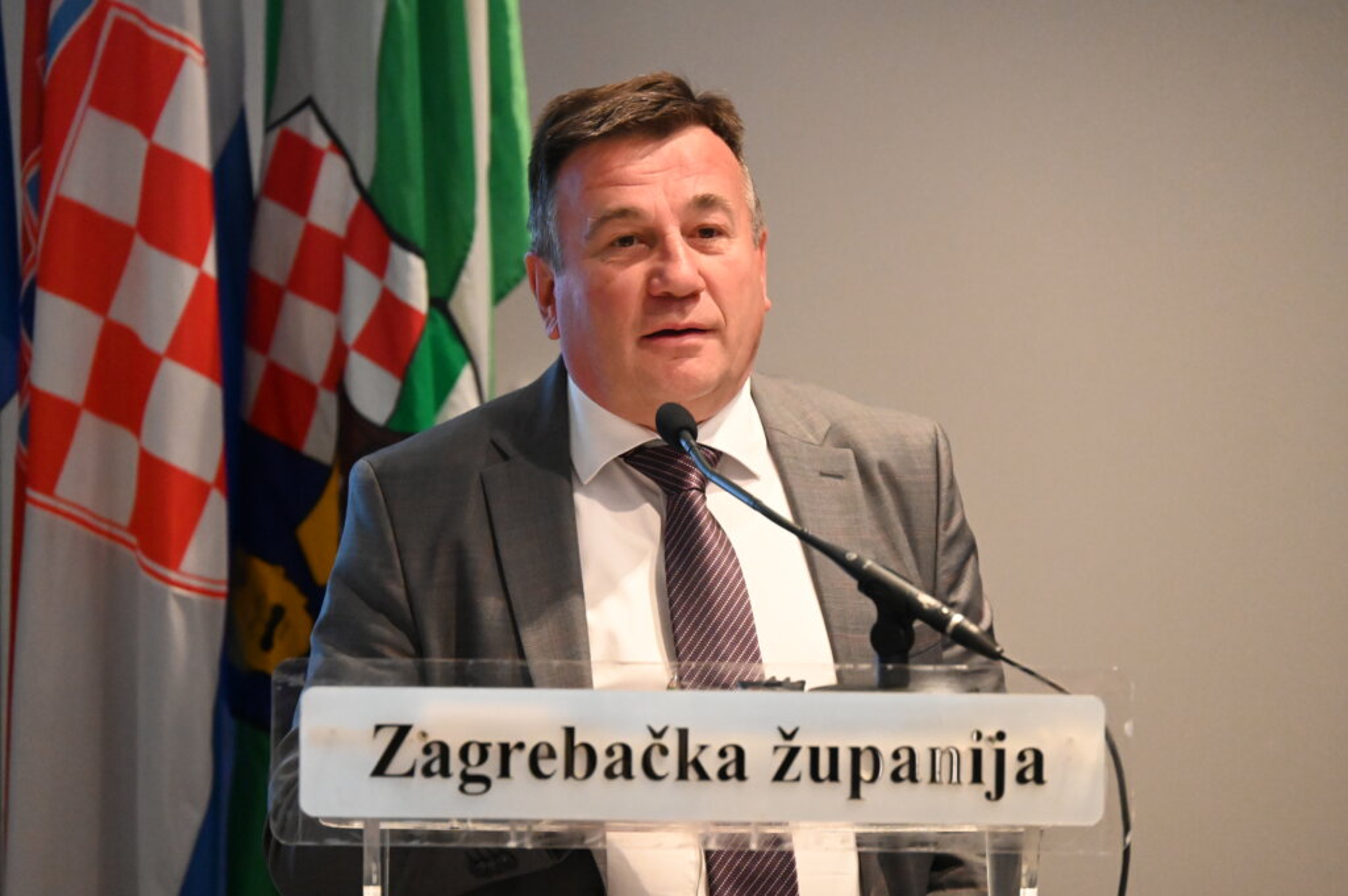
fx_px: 7483
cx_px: 674
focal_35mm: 200
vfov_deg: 6.9
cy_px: 448
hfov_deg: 10.3
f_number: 6.3
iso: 14400
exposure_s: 1/200
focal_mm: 200
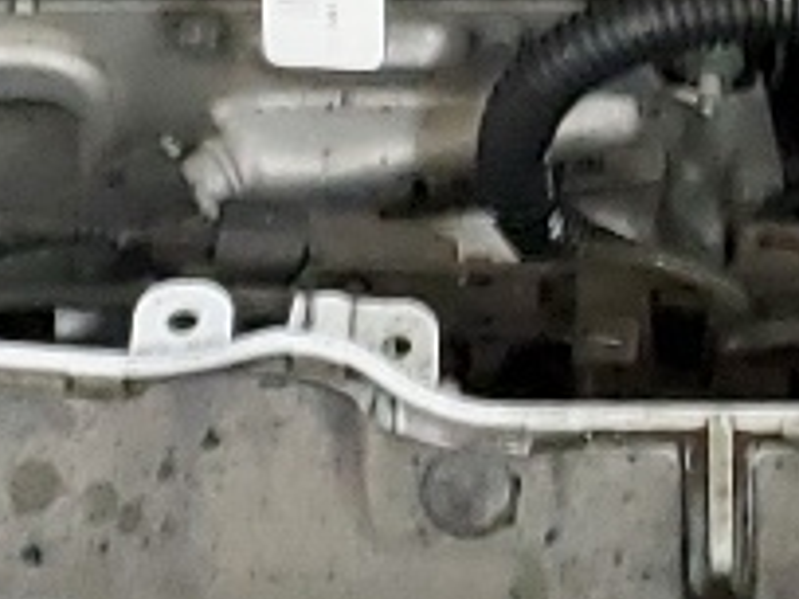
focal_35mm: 204
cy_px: 63
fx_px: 4709
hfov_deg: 9.7
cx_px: 689
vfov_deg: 7.3
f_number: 1.5
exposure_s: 1/24
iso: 338
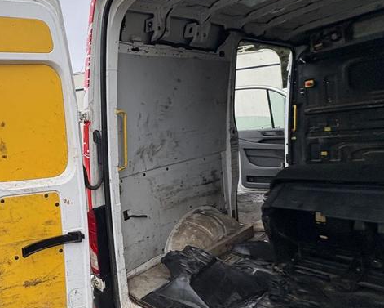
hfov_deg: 56.6
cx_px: 36
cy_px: 158
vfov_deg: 54.9
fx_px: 296
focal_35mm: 26
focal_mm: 2.22
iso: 250
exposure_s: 1/80
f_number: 2.2
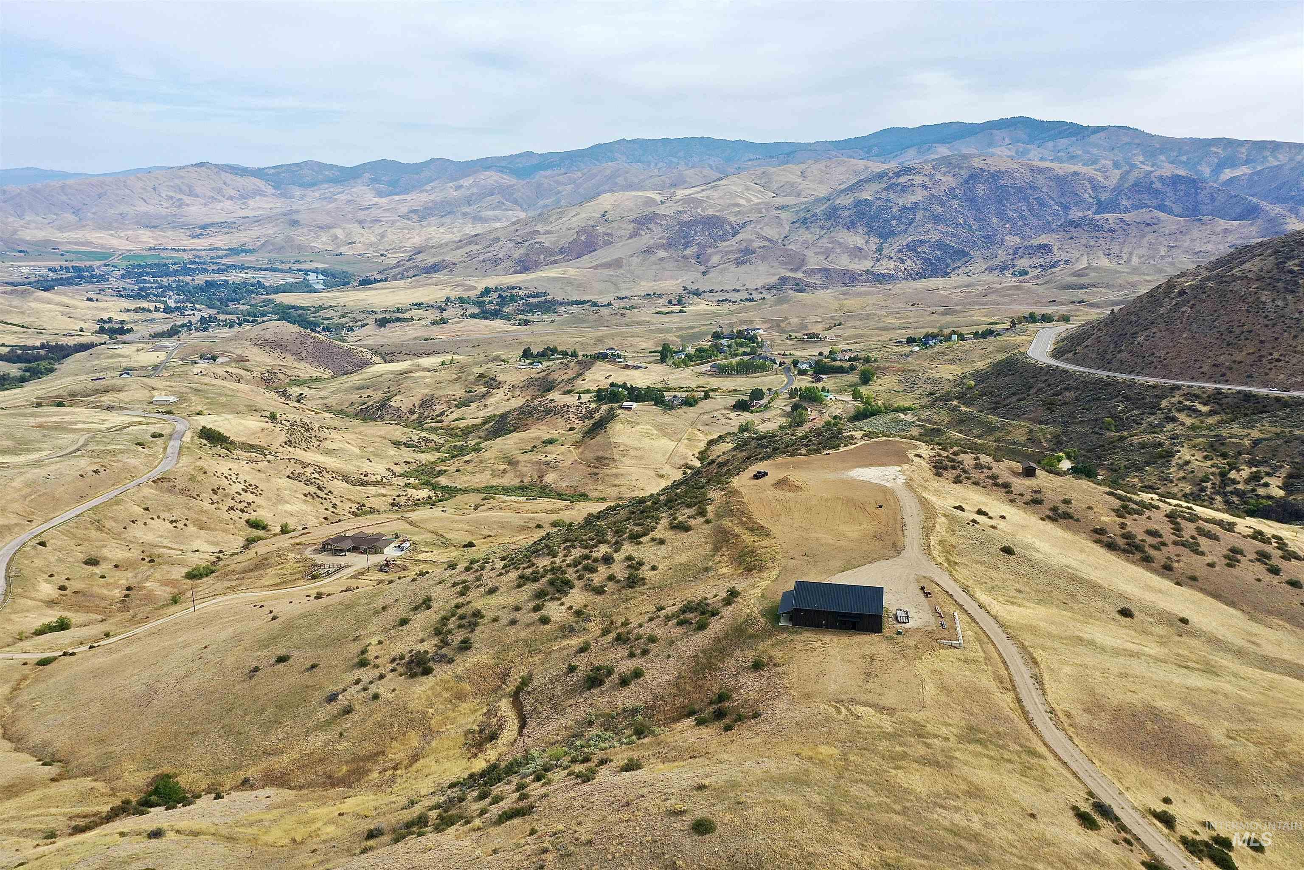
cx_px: 652
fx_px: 1014
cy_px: 435
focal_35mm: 28
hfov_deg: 65.5
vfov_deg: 46.4
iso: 100
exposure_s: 1/320
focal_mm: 10.26
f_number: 6.3
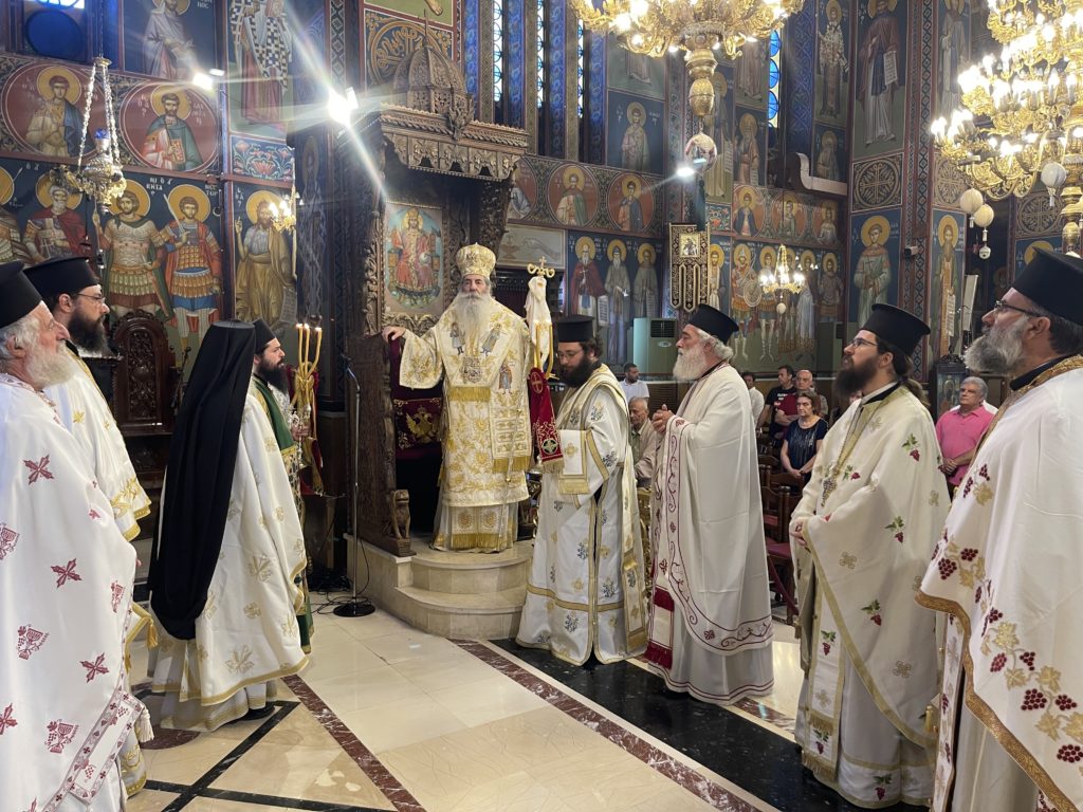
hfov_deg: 69.4
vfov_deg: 54.9
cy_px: 406
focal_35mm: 25
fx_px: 782
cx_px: 542
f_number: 1.6
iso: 125
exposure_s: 1/50
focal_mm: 5.1
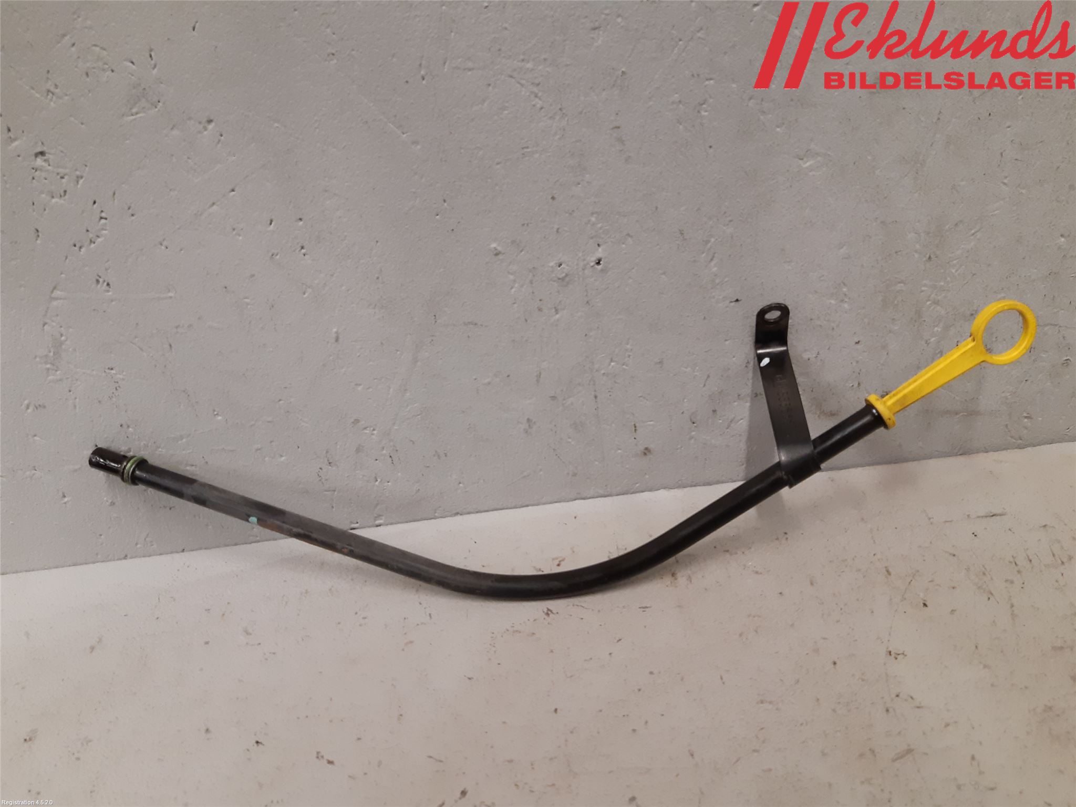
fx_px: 808
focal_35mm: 26
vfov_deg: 53.1
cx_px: 538
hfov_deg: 67.3
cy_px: 404
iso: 160
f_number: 1.7
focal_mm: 3.93
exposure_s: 1/50
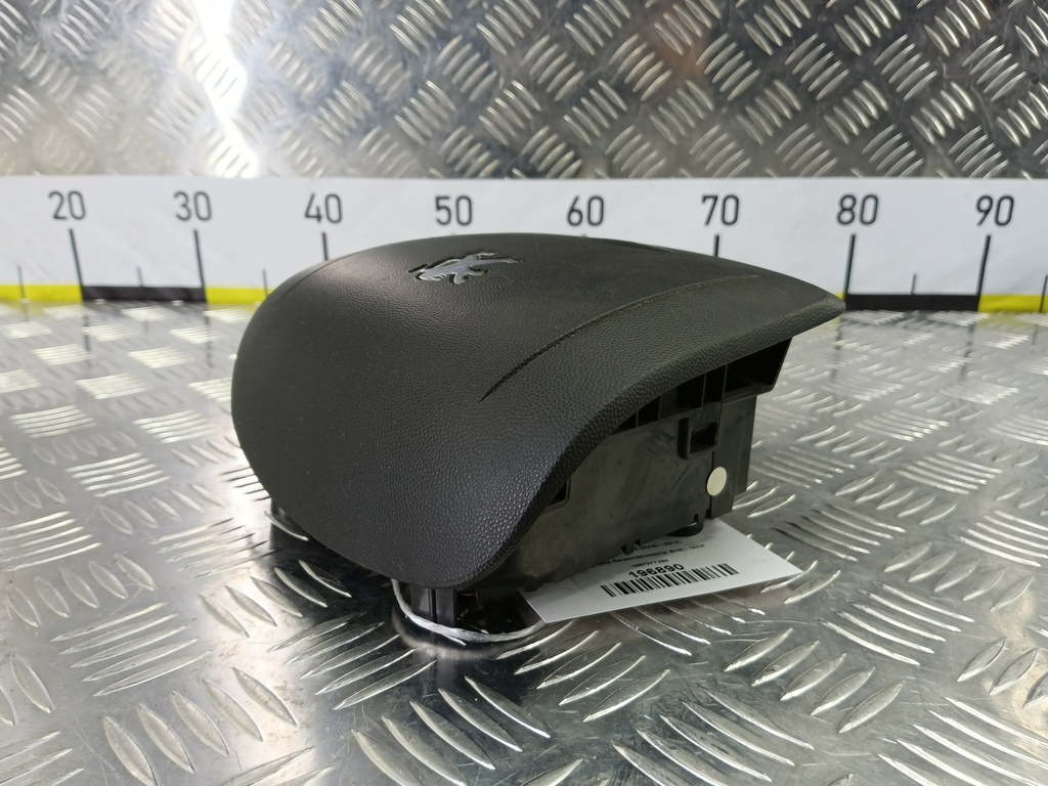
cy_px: 393
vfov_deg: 58.9
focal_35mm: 23
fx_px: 696
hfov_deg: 73.9
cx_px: 524
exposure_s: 1/50
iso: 176
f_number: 1.6
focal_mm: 4.11
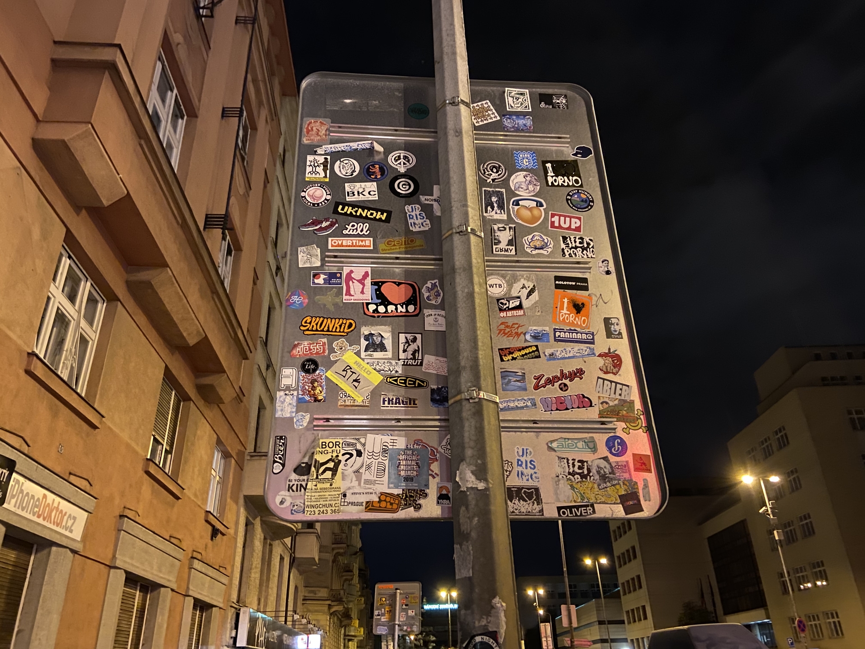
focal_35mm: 26
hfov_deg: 67.3
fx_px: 650
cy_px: 324
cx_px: 432
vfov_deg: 53.1
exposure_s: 1/8
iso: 500
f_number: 1.8
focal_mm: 4.25
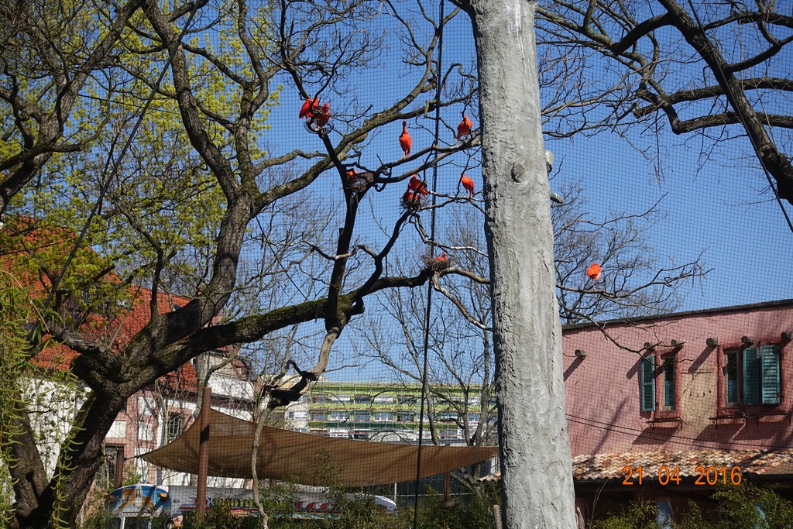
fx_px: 1542
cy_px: 264
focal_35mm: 70
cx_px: 396
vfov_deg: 19.5
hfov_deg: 28.8
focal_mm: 25.7
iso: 125
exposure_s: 1/500
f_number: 5.6
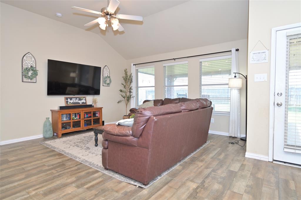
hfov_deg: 85.4
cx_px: 150
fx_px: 163
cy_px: 100
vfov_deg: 63.2
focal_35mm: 20
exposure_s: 1/20
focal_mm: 19.5
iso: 220
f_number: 4
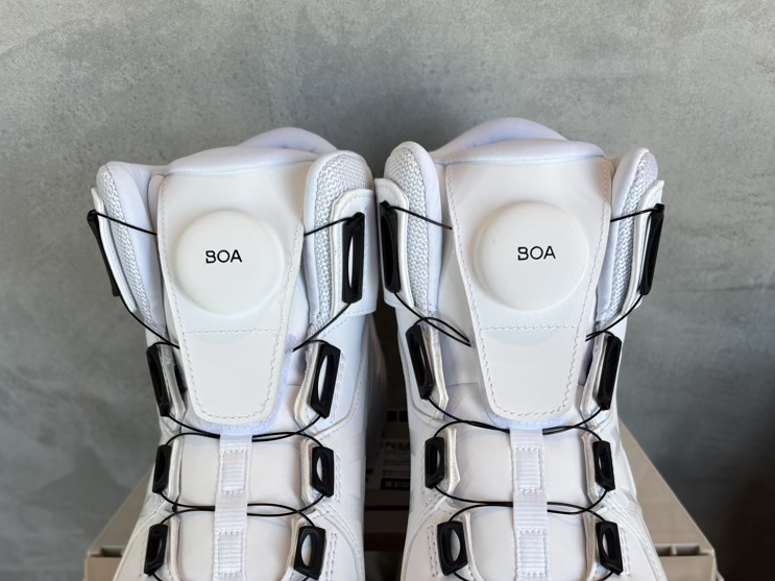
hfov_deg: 52.6
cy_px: 474
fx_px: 783
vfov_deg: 39.0
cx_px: 385
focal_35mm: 35
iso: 40
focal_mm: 5.96
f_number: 1.6
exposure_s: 1/122
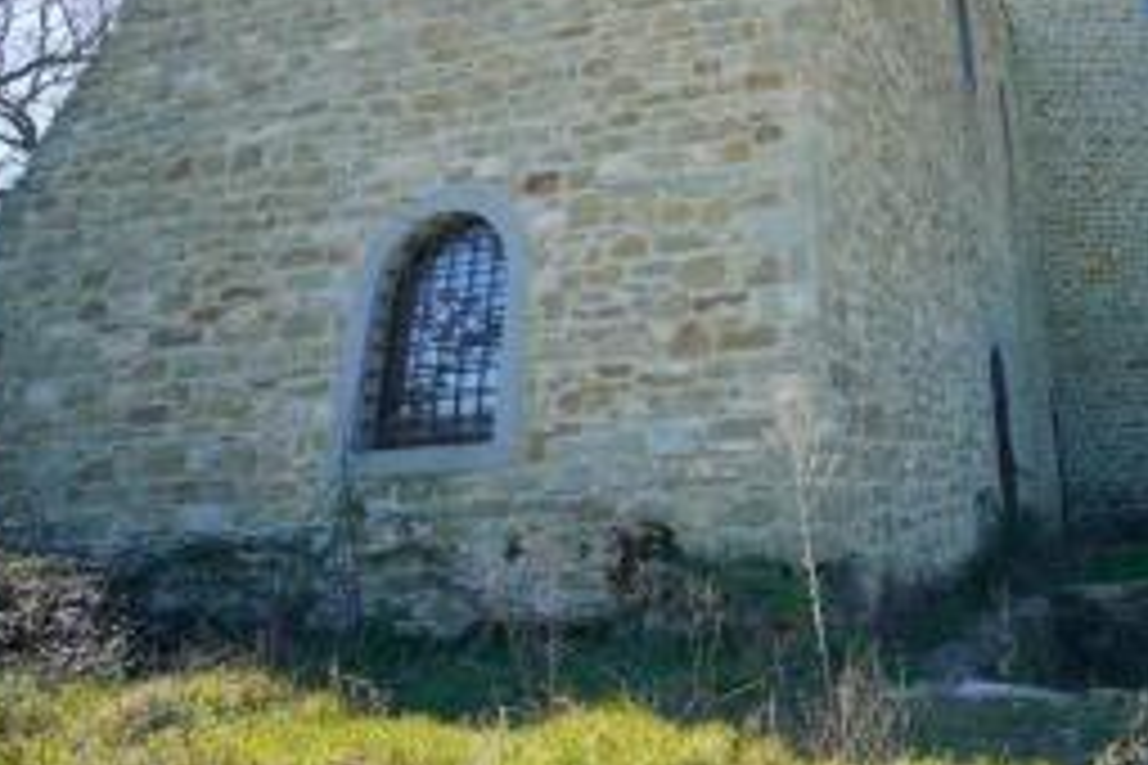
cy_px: 83
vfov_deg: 42.7
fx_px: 893
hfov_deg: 59.8
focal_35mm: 28
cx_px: 932
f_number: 5.6
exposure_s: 1/125
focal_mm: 10
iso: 100
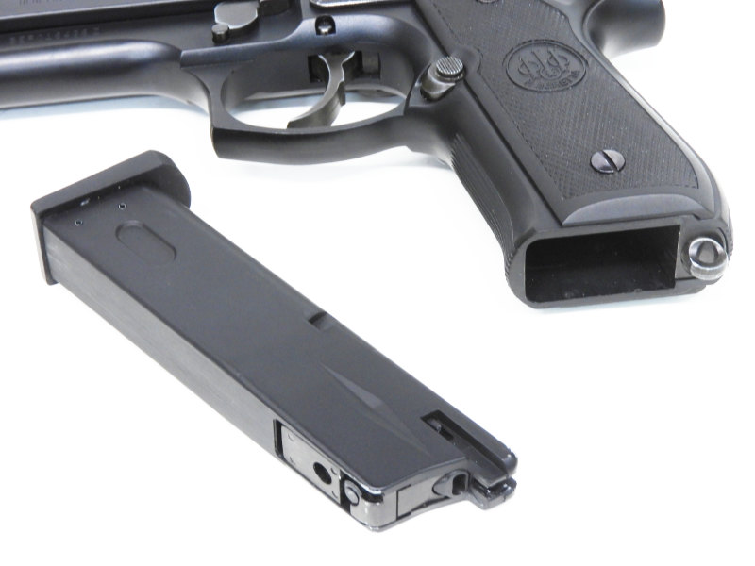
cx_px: 378
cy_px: 283
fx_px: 1745
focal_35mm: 80
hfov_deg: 24.4
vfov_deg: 18.4
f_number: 5
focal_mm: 14.3
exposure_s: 1/20
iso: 200
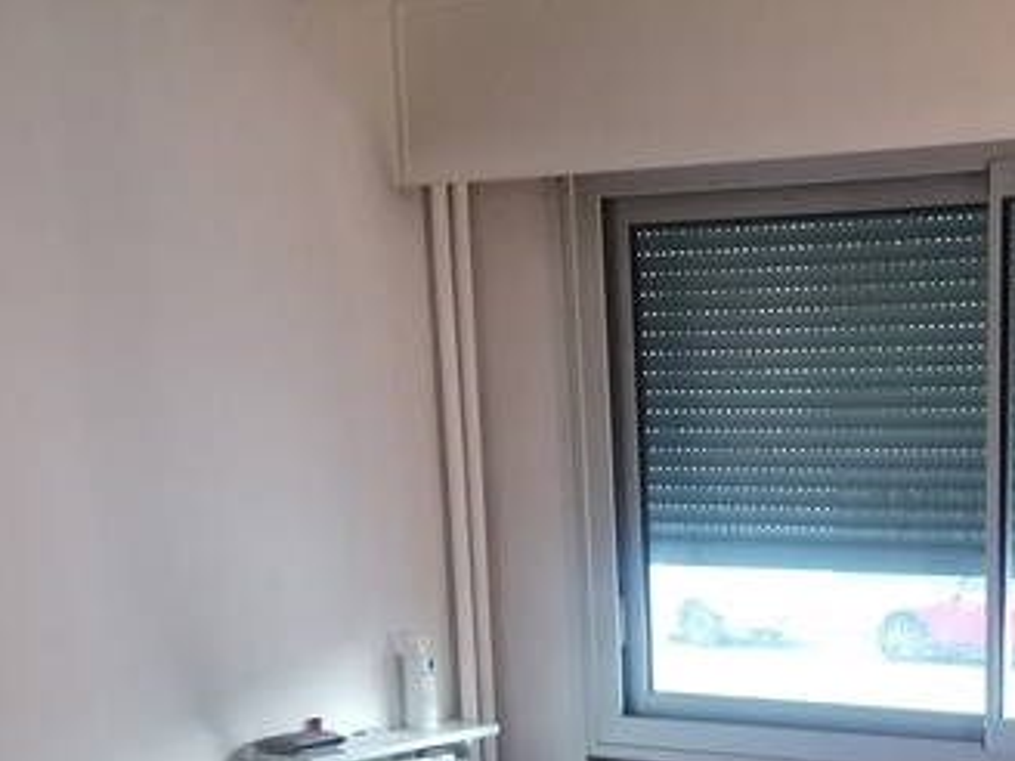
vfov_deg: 21.0
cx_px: 965
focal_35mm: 65
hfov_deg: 28.4
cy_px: 913
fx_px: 1906
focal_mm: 4.75
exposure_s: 1/16.7
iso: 1000
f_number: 1.8
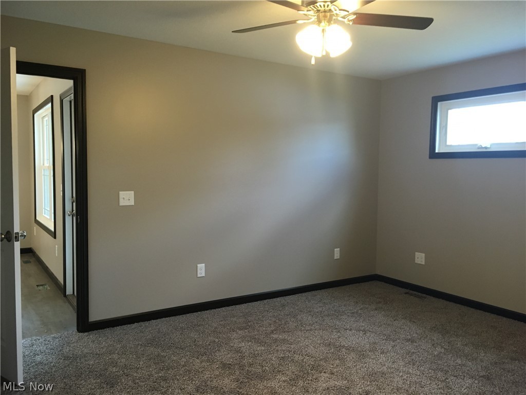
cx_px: 263
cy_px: 198
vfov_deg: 48.2
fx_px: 441
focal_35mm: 29
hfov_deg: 61.7
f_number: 2.2
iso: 100
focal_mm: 4.15
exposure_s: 1/30
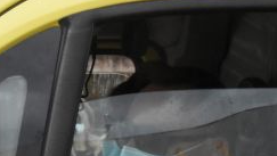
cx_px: 63
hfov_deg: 11.5
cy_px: 202
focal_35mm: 186
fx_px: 1370
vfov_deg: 6.5
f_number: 13
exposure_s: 1/640
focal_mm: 45
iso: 4000
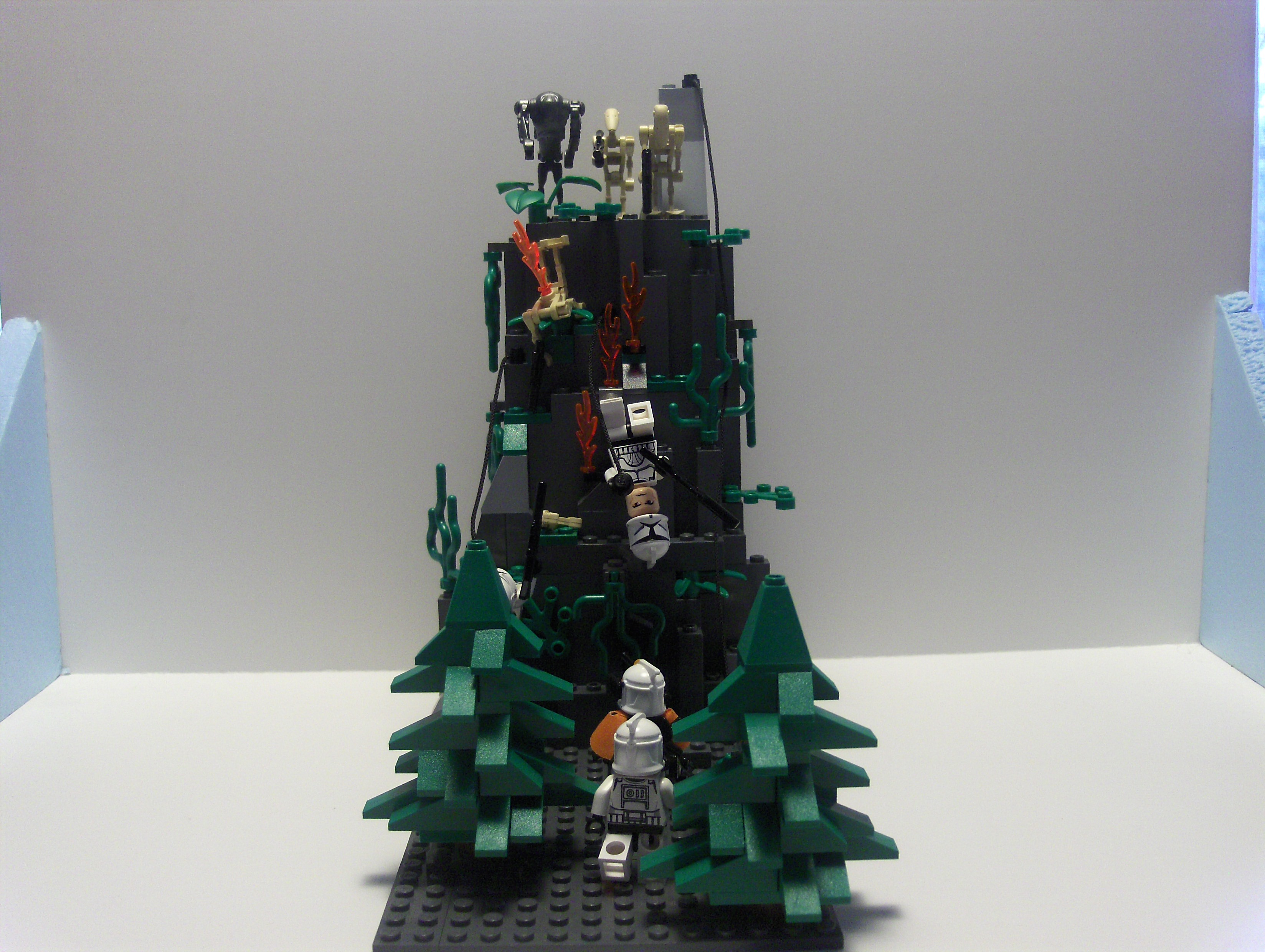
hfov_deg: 52.6
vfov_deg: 40.8
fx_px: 1281
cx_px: 632
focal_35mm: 35
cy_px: 476
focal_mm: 7.5
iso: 200
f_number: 2.8
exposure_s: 1/56.9
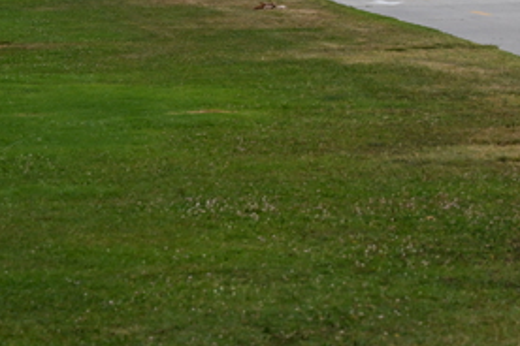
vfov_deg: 6.1
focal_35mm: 225
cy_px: 10
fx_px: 3250
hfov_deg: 9.1
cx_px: 503
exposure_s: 1/250
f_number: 10
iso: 1400
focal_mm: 113
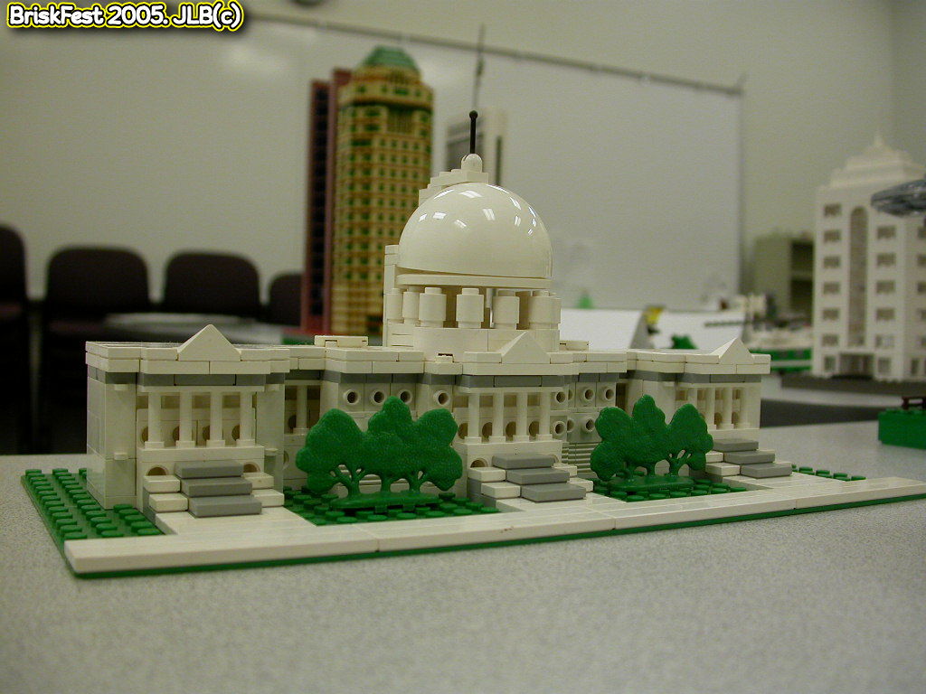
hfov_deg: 49.0
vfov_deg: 37.7
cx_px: 463
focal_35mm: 38
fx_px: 1017
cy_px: 347
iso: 100
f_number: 2.6
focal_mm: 7.85
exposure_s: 1/26
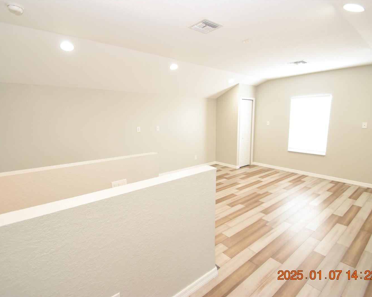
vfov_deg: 77.0
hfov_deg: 89.6
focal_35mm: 17
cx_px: 195
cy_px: 148
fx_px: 187
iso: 1800
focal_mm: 10
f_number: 3.5
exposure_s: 1/60
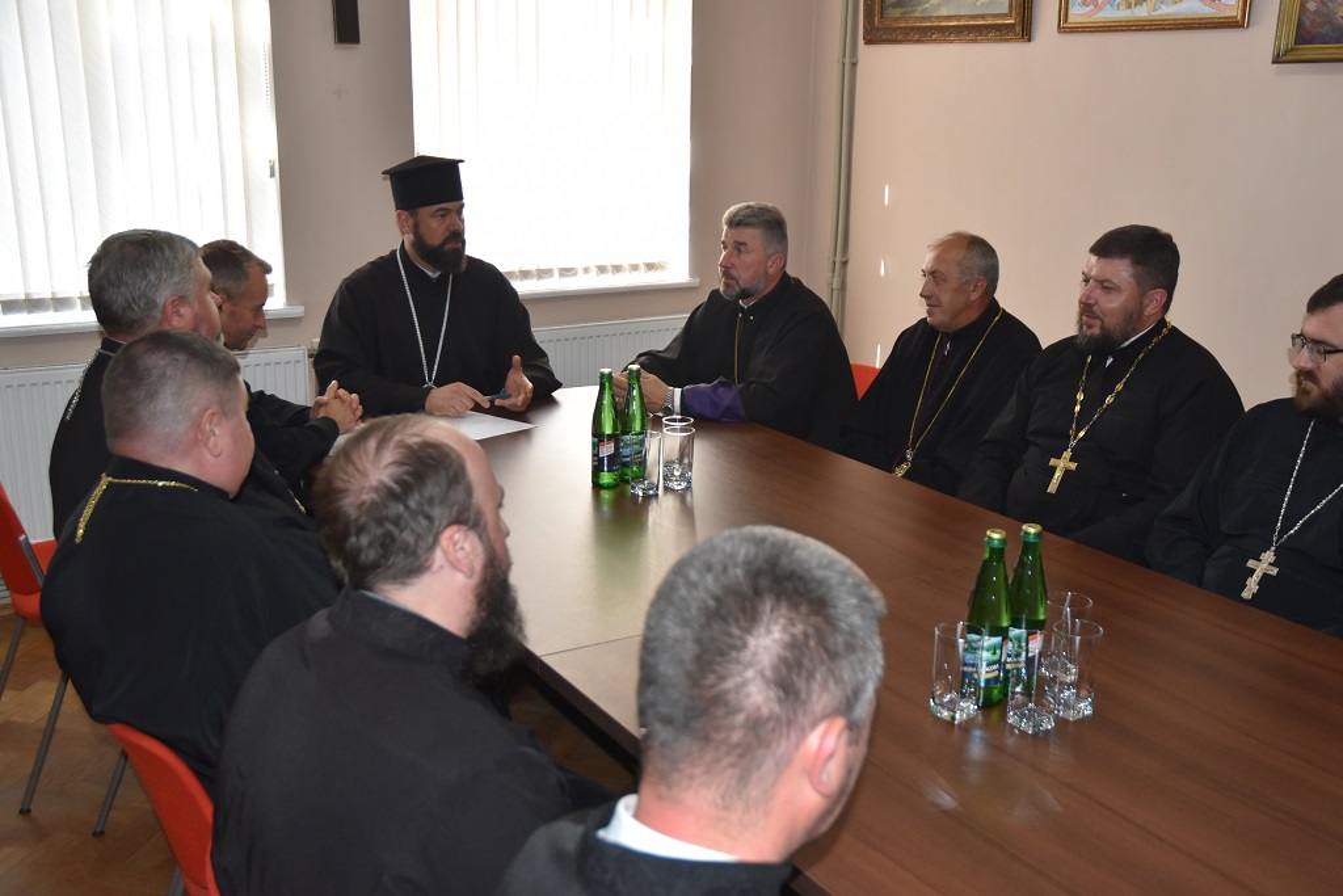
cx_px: 672
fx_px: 1399
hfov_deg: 51.3
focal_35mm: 38
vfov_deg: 35.5
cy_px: 448
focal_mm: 25
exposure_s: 1/125
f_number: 3.8
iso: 800
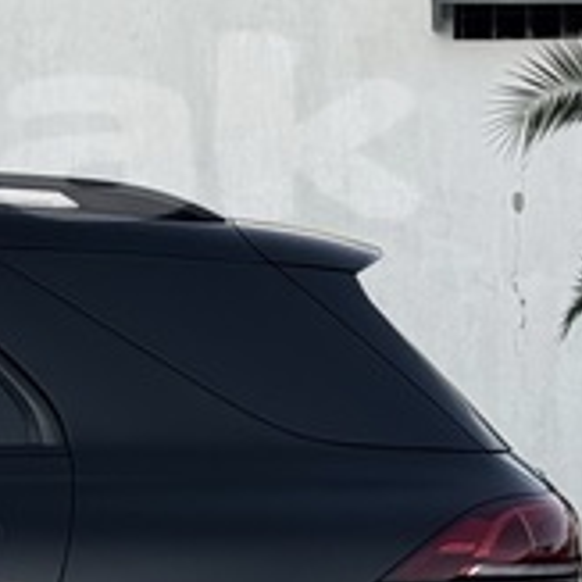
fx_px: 3957
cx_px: -689
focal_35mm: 208
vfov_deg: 8.4
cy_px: 143
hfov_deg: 7.9
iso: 100
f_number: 1.78
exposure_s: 1/726
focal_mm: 6.76
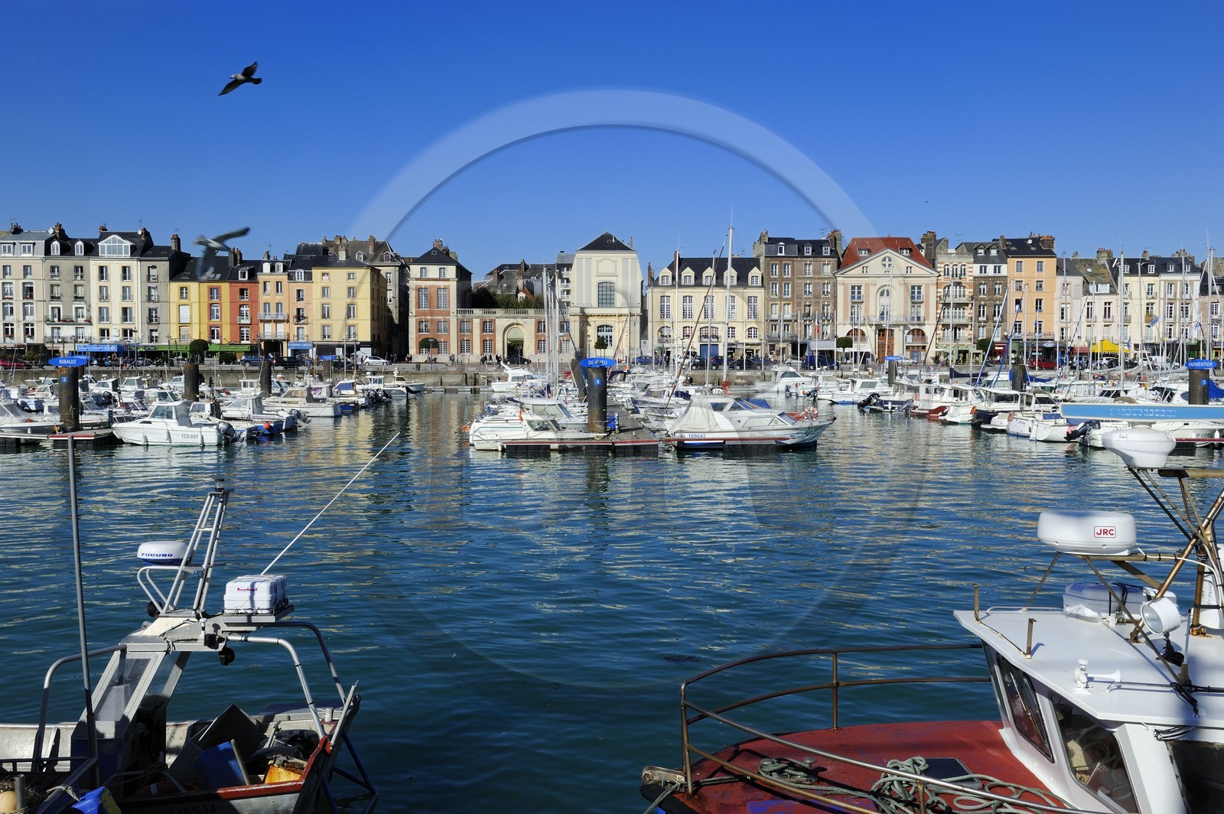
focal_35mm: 32
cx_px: 612
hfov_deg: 58.8
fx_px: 1087
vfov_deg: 41.0
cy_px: 407
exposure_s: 1/200
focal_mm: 32
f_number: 16
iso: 200
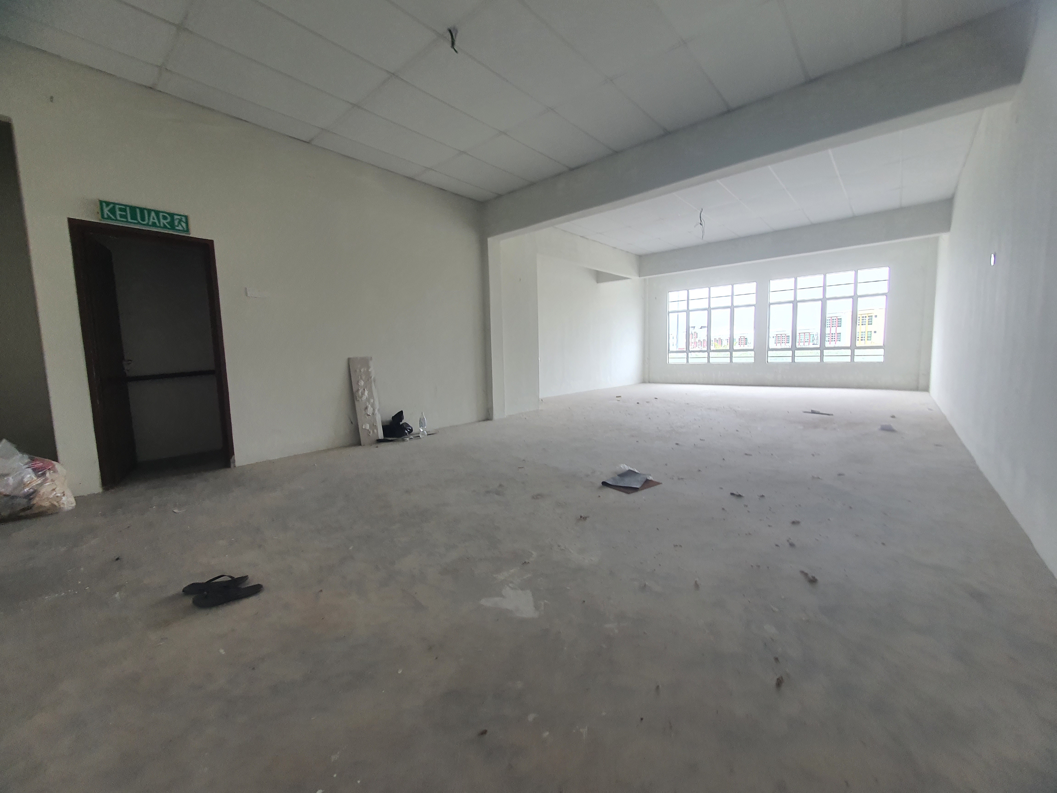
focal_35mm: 13
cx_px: 528
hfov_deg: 106.2
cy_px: 396
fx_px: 397
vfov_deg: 89.9
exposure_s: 1/50
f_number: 2.2
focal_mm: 1.8
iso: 64
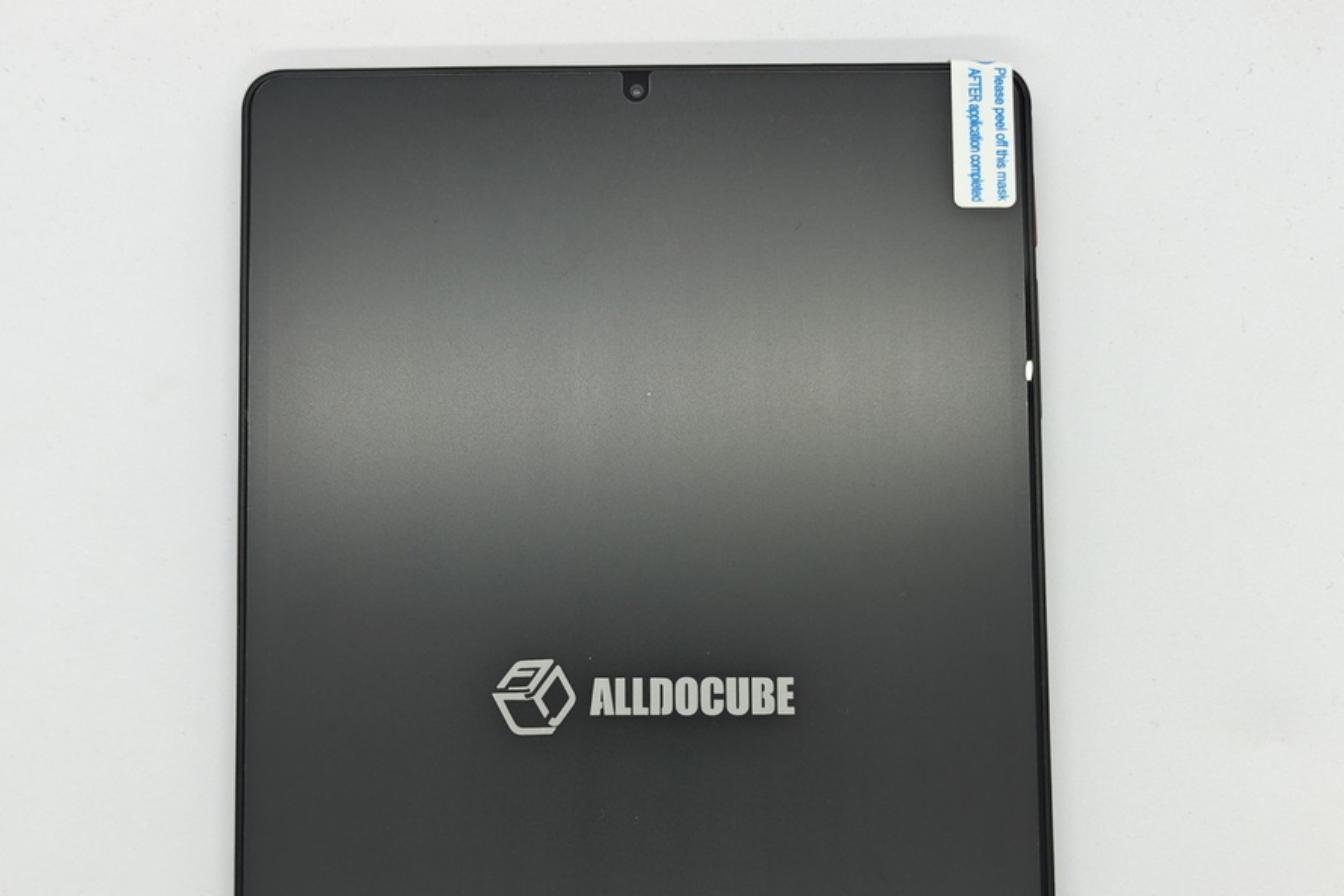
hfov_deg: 40.3
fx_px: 1829
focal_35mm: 49
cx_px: 671
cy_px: 638
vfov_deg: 27.3
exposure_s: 1/100
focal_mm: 8.72
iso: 80
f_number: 2
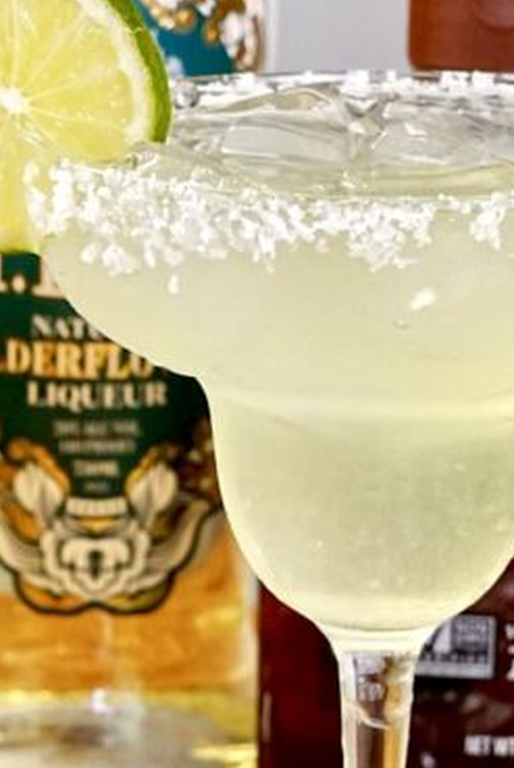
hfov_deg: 6.6
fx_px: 4442
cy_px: 518
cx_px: 71
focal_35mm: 208
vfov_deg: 9.9
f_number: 7.1
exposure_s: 1/80
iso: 1000
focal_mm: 50
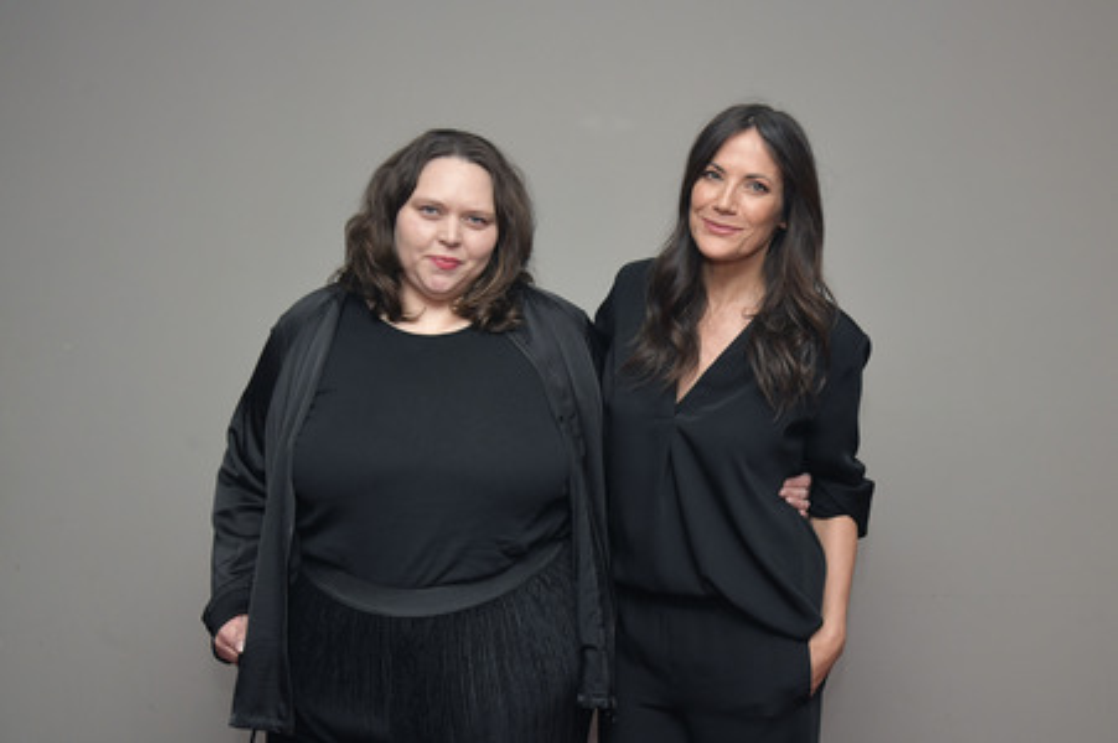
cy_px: 372
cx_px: 559
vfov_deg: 33.4
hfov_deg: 48.5
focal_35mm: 40
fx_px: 1241
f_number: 5.6
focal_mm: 40
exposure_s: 1/200
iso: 2000
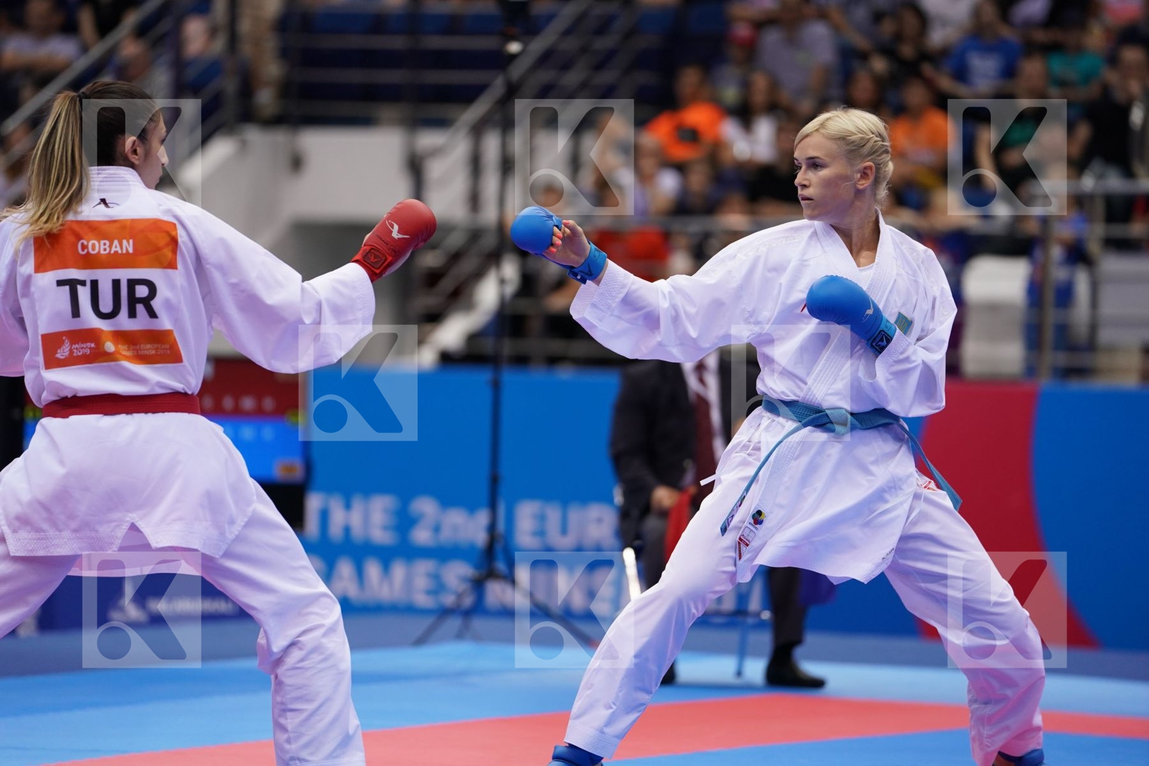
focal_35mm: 200
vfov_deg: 6.9
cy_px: 383
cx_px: 574
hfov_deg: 10.3
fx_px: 6383
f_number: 2.8
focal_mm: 200
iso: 1250
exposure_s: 1/1000
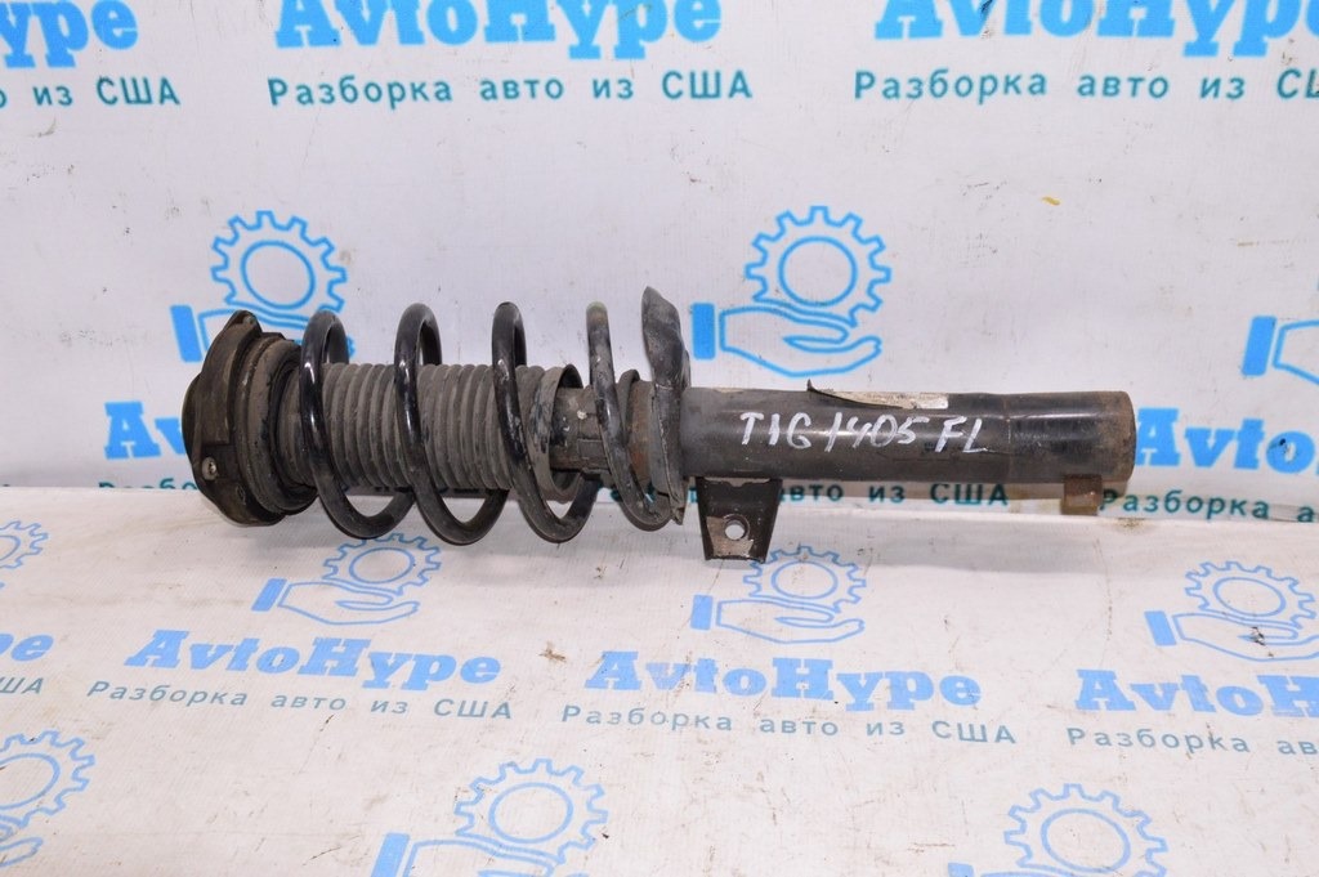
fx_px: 1318
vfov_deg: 36.8
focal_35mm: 36
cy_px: 438
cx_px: 660
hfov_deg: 53.2
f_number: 8
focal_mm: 24
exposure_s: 1/100
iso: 1600
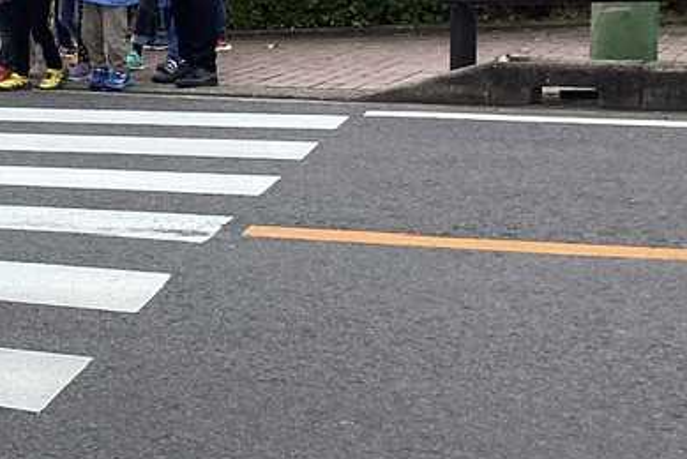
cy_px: 26
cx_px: -397
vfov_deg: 12.8
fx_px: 2024
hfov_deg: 17.1
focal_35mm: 106
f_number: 2.4
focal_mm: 3.3
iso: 25
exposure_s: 1/445
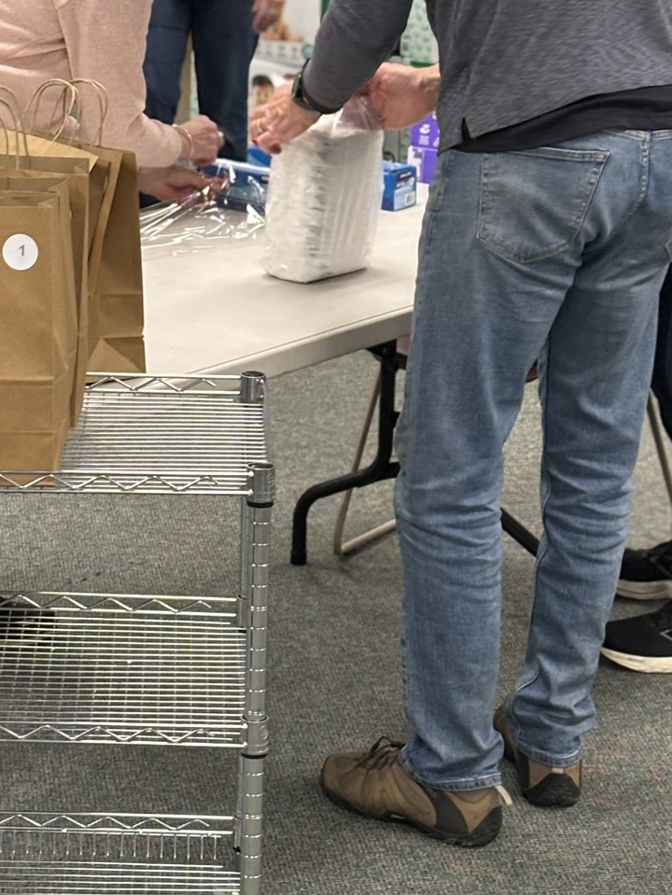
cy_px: 256
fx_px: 2871
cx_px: 160
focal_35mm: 111
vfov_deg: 17.6
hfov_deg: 13.3
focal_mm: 5.96
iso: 125
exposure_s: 1/60
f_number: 1.6
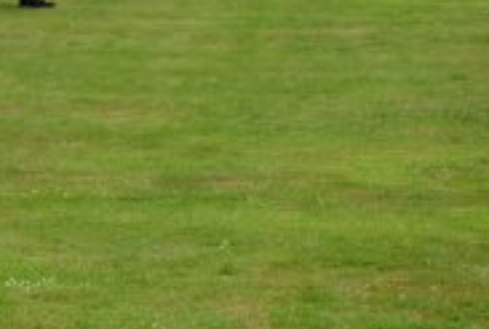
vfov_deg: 5.1
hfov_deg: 7.5
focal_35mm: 271
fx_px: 3690
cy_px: -19
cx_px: -124
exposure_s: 1/1000
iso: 1600
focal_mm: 100
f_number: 8
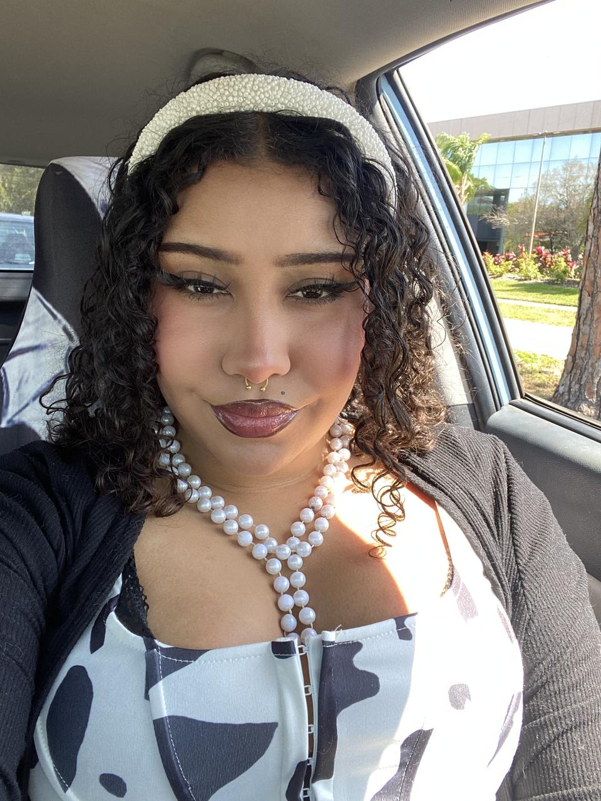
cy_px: 400
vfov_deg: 60.0
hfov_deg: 46.8
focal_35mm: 30
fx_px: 694
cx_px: 300
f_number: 2.2
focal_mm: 2.71
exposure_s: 1/122
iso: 64
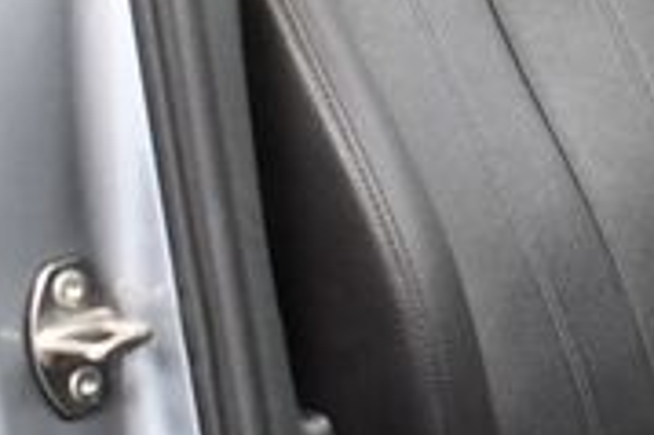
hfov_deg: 15.0
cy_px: 95
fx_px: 2341
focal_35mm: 129
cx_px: 921
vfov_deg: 10.6
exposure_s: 1/100
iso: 3200
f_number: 3.5
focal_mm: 18
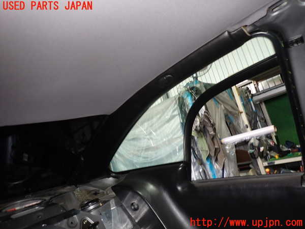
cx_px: 152
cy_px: 114
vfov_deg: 54.9
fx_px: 220
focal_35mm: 25
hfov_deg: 69.4
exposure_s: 1/40
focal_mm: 4.5
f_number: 2
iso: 200
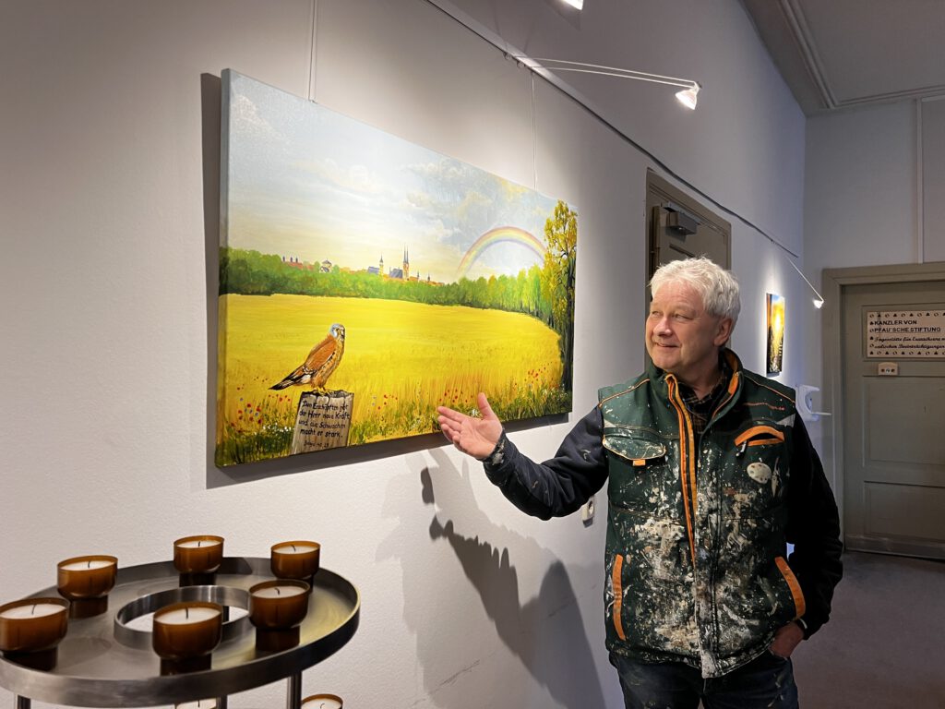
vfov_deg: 53.1
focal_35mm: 26
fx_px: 710
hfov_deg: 67.3
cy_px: 354
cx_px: 472
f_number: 1.5
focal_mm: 5.7
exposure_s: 1/50
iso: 80
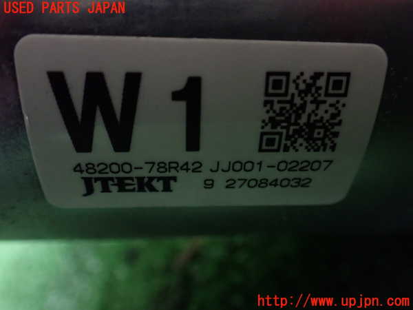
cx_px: 206
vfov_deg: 46.8
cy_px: 155
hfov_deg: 60.0
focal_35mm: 30
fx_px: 358
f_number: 2.3
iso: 800
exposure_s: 1/50
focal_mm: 5.4
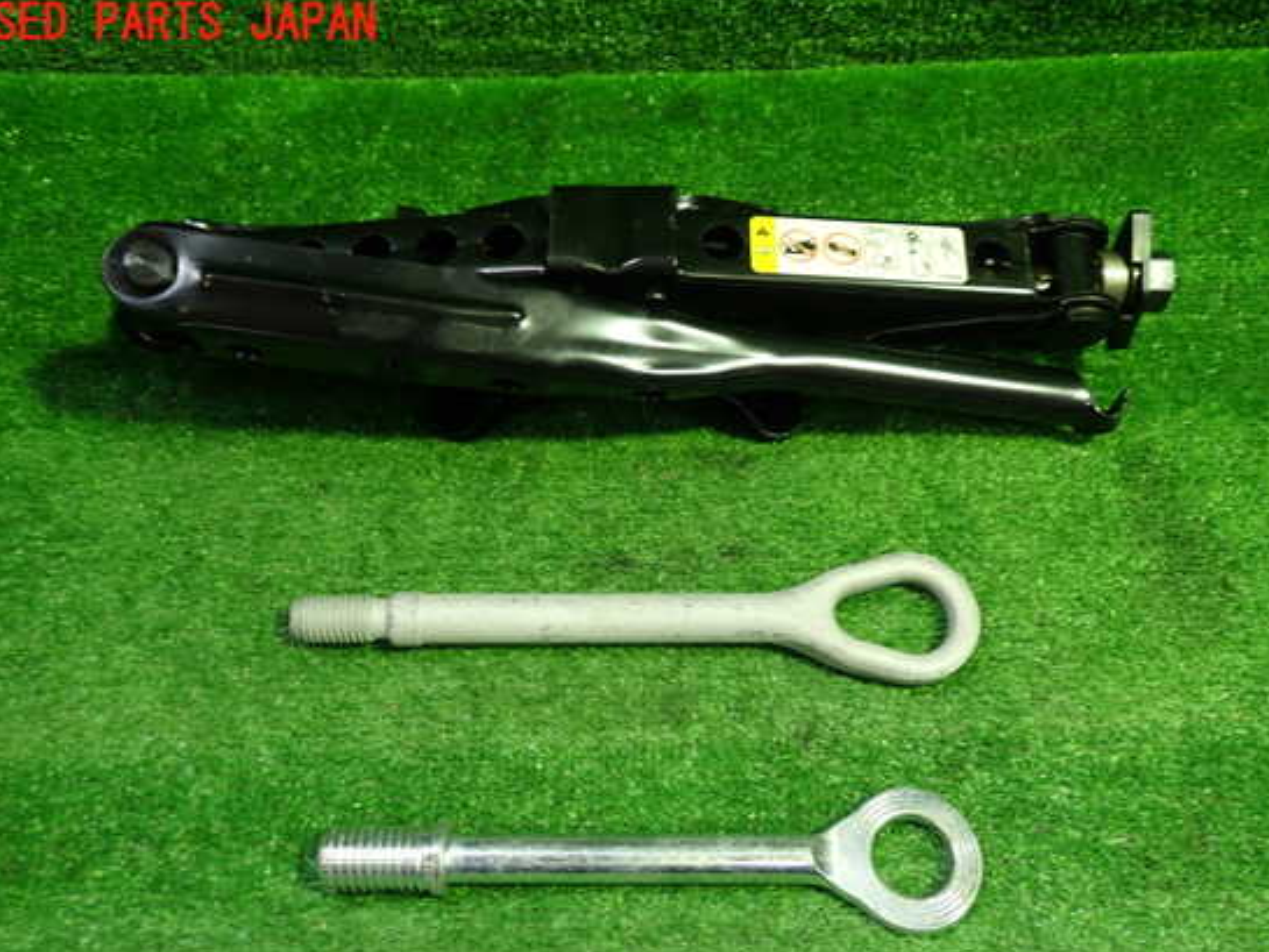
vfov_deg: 42.9
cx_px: 652
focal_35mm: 33
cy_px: 519
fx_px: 1210
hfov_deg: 55.3
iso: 200
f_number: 2.3
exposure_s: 1/30
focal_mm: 5.4
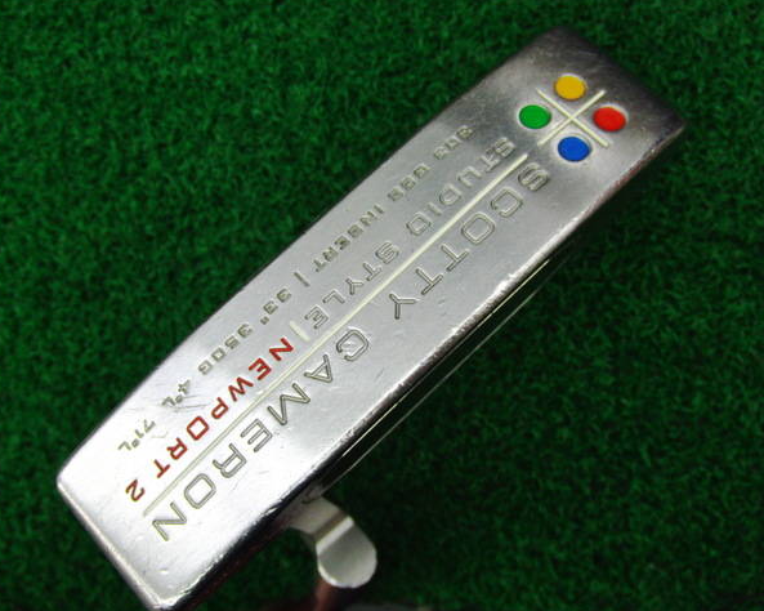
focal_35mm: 39
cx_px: 372
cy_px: 304
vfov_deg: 38.2
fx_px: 882
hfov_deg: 46.9
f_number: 3.6
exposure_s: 1/80
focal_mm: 6.42
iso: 320
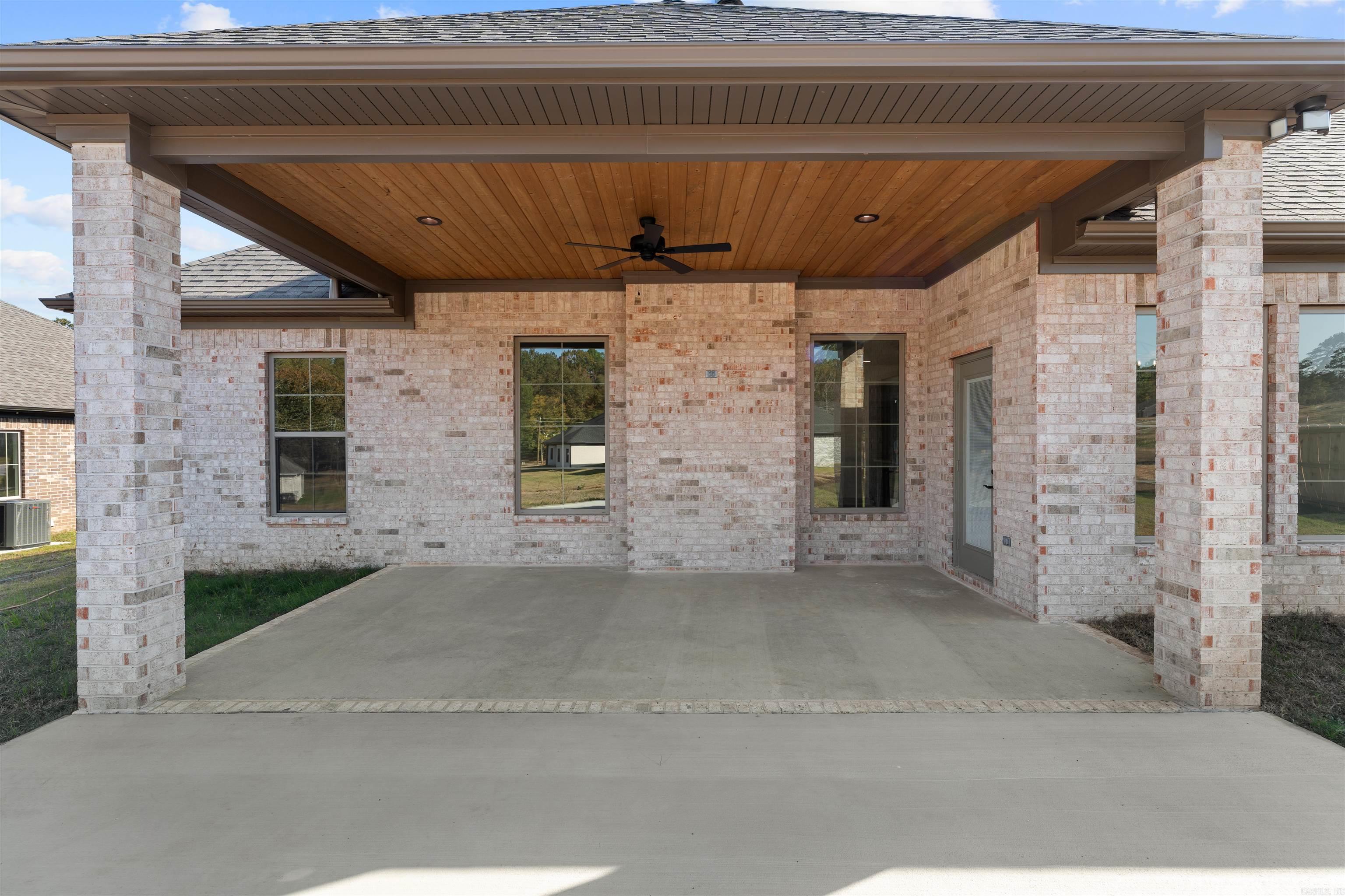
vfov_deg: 69.8
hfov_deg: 92.6
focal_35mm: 17
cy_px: 448
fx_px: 643
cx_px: 672
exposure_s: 1/100
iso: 100
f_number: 7.1
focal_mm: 17.2
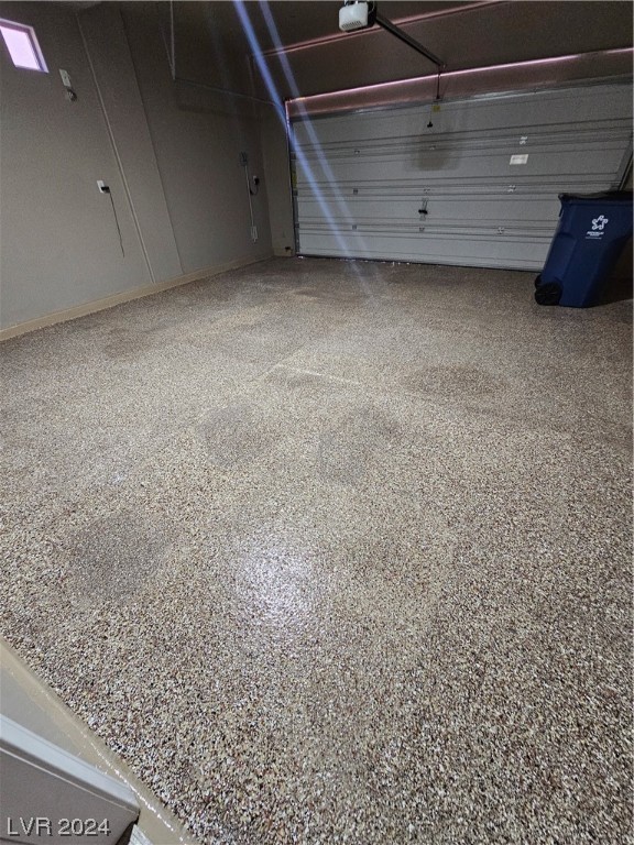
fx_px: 317
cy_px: 422
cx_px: 317
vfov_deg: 106.2
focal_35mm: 13
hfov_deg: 89.9
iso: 400
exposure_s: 1/30
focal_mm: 2.2
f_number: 2.2
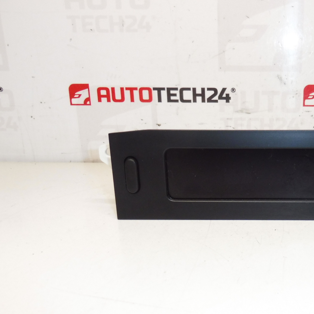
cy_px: 211
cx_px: 259
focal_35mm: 41
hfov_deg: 39.0
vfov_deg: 40.4
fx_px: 421
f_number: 3.5
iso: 200
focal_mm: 4.3
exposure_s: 1/160
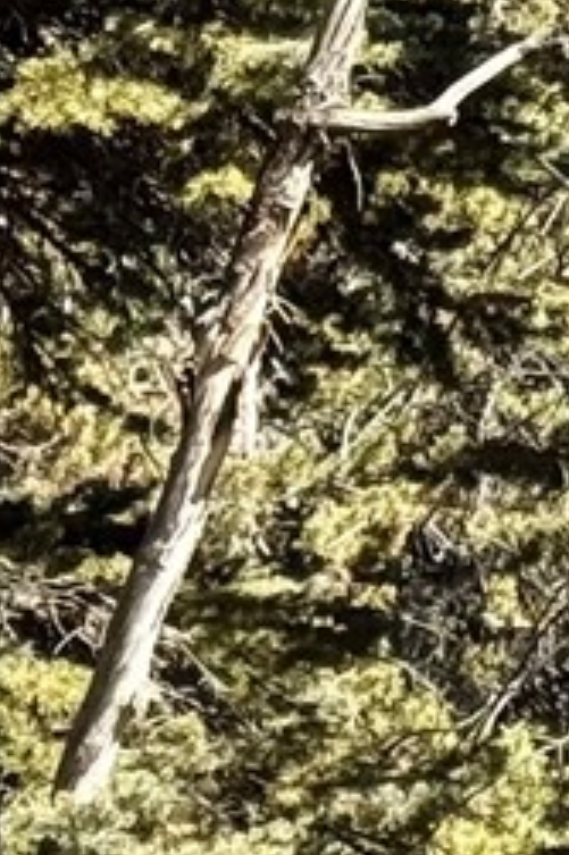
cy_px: 456
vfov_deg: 6.5
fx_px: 7549
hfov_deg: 4.1
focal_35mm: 318
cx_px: 1901
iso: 64
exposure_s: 1/2611
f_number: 1.78
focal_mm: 6.76
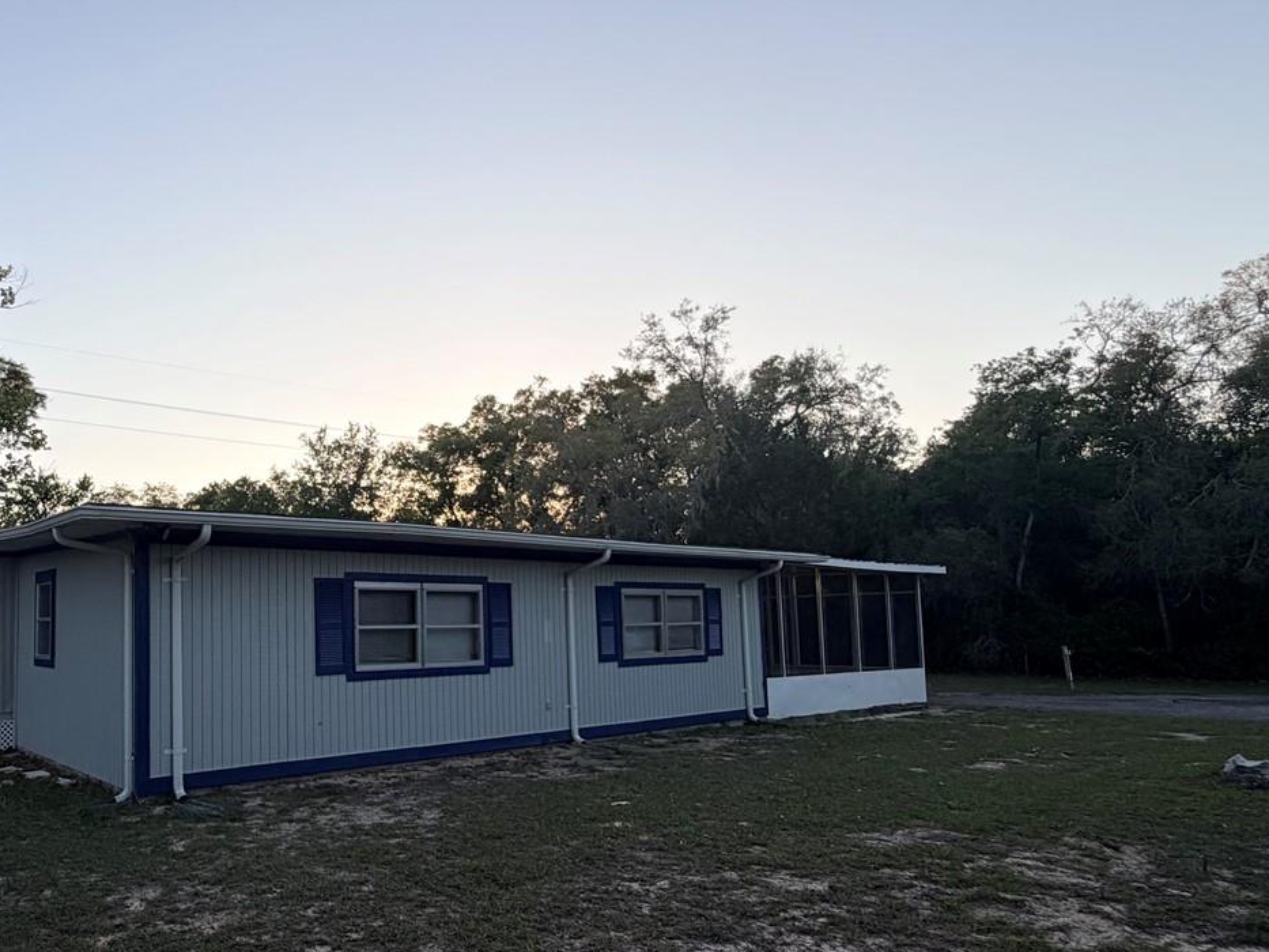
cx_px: 352
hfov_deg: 68.0
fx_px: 880
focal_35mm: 24
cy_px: 555
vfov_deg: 56.5
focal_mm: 2.22
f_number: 2.2
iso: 50
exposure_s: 1/372
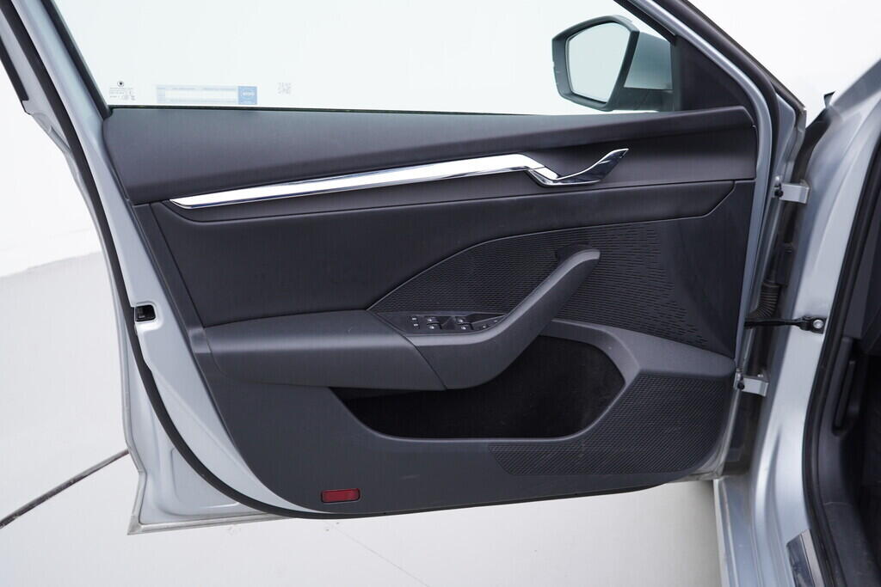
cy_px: 294
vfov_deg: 36.9
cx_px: 440
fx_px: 881
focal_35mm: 36
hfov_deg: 53.1
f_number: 3.2
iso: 125
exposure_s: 1/50
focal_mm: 24
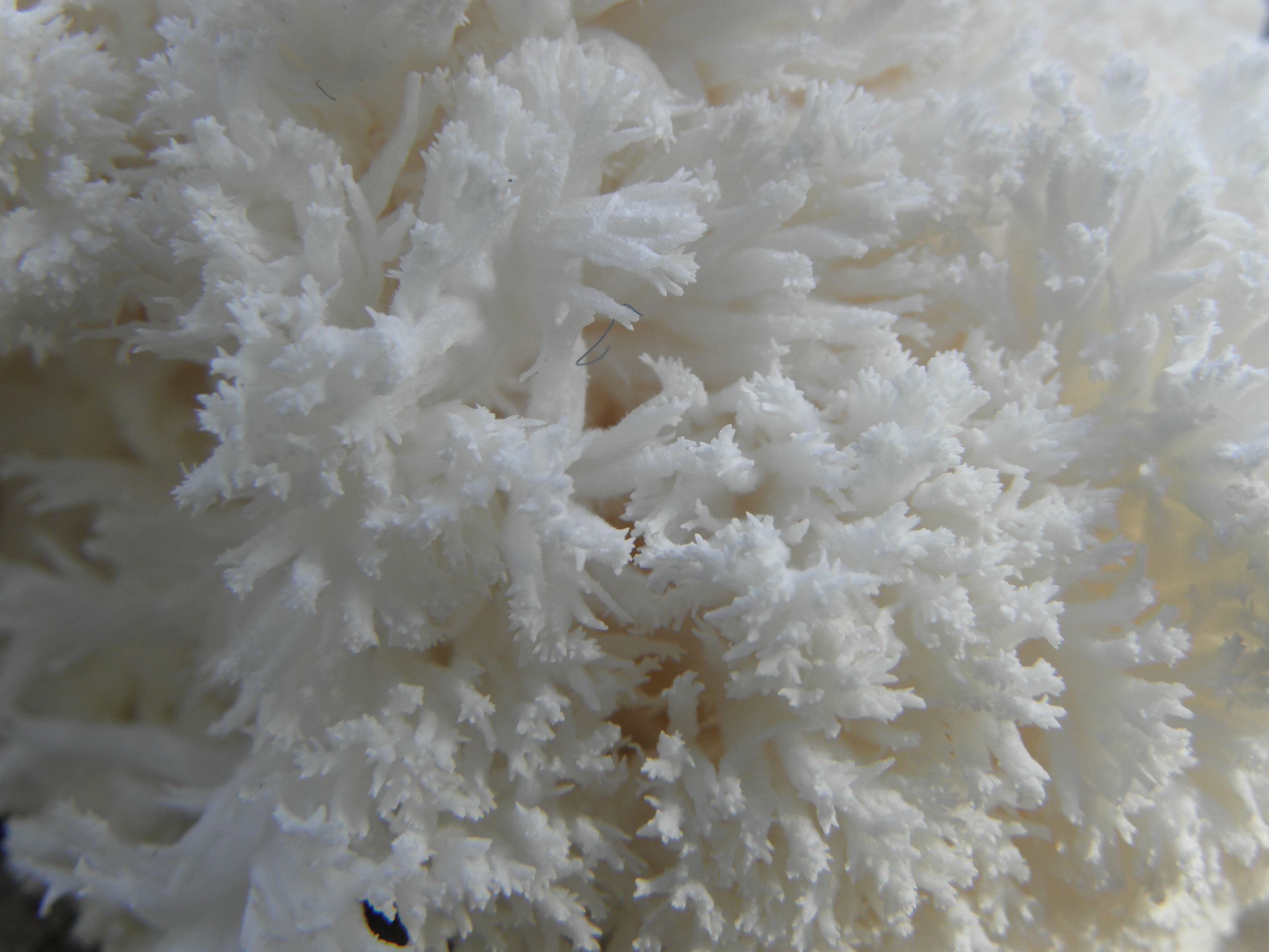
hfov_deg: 37.5
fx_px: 1870
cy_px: 476
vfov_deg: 28.6
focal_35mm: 51
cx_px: 634
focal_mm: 9.22
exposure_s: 1/100
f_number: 5
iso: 64
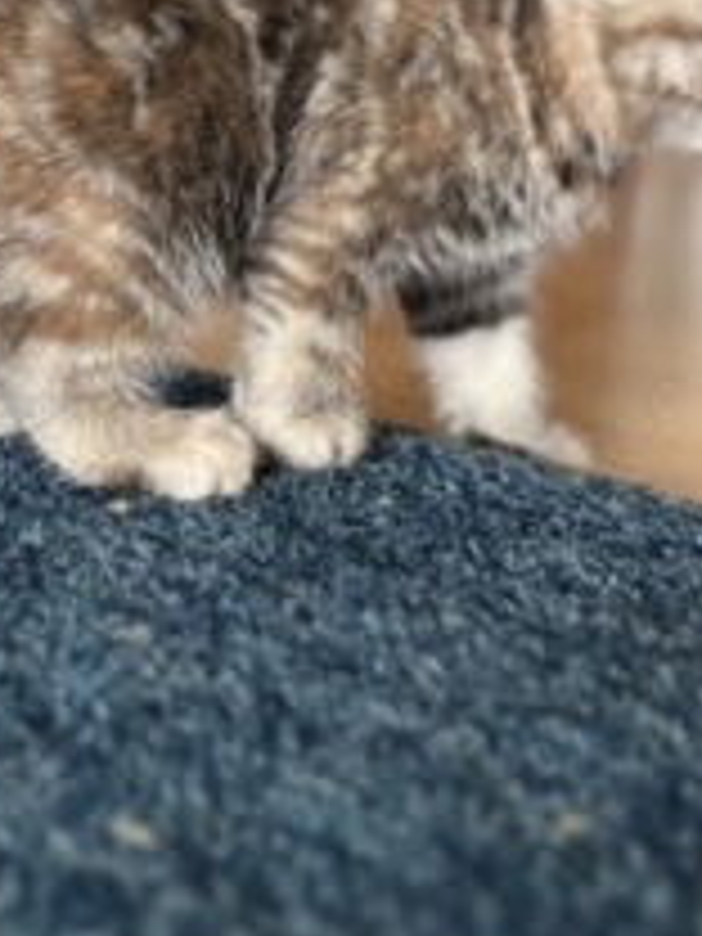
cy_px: 94
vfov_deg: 35.9
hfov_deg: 29.0
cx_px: 248
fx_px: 1352
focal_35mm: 50
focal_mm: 5.96
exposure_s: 1/60
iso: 320
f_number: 1.6
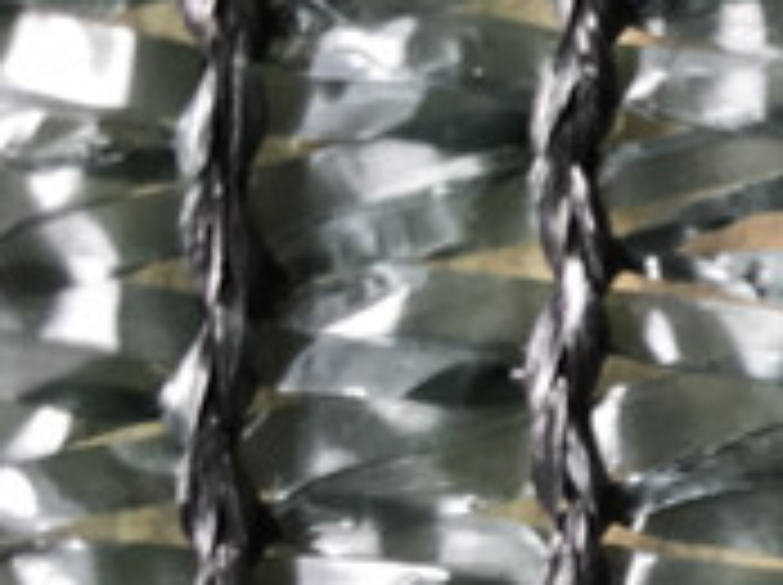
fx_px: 2914
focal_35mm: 129
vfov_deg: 11.4
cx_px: 1364
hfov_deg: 13.8
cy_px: 477
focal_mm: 3.99
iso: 32
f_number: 1.8
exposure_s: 1/50
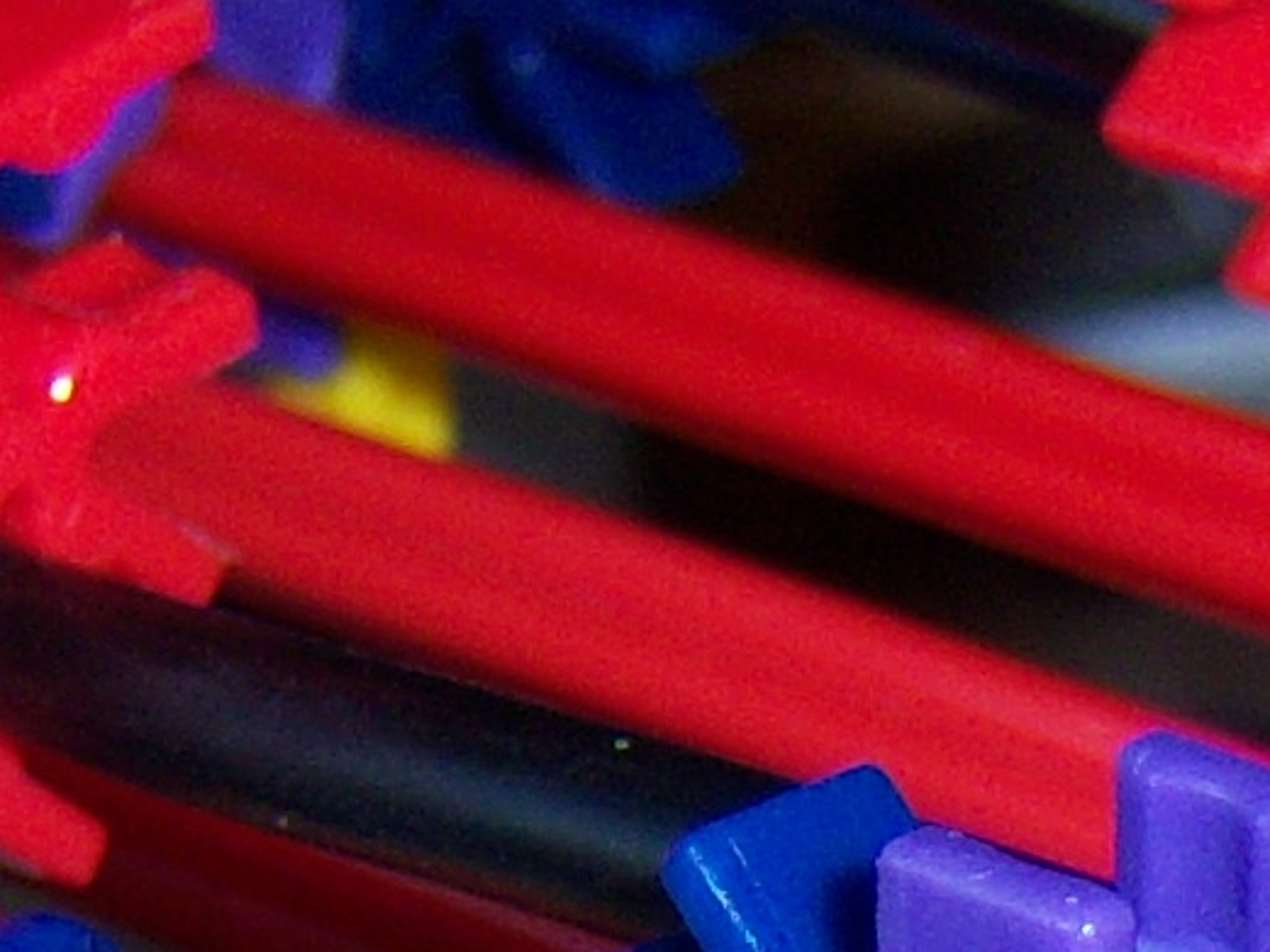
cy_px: 2191
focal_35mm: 252
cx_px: 1370
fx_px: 9248
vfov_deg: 5.7
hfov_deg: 7.8
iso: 80
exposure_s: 1/60
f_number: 2.8
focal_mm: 7.5
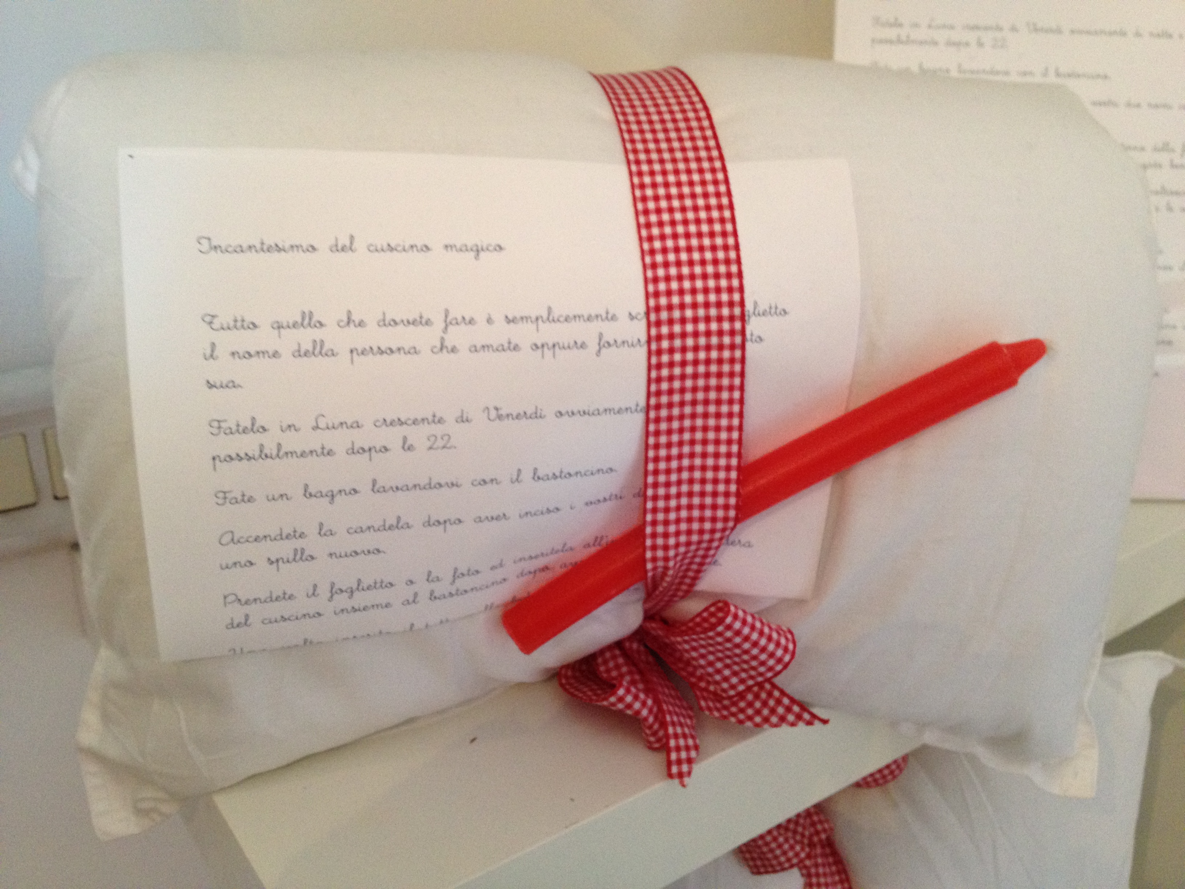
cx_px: 592
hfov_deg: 52.6
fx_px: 1198
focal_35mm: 35
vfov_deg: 40.7
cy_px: 444
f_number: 2.4
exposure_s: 1/20
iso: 250
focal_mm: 4.28
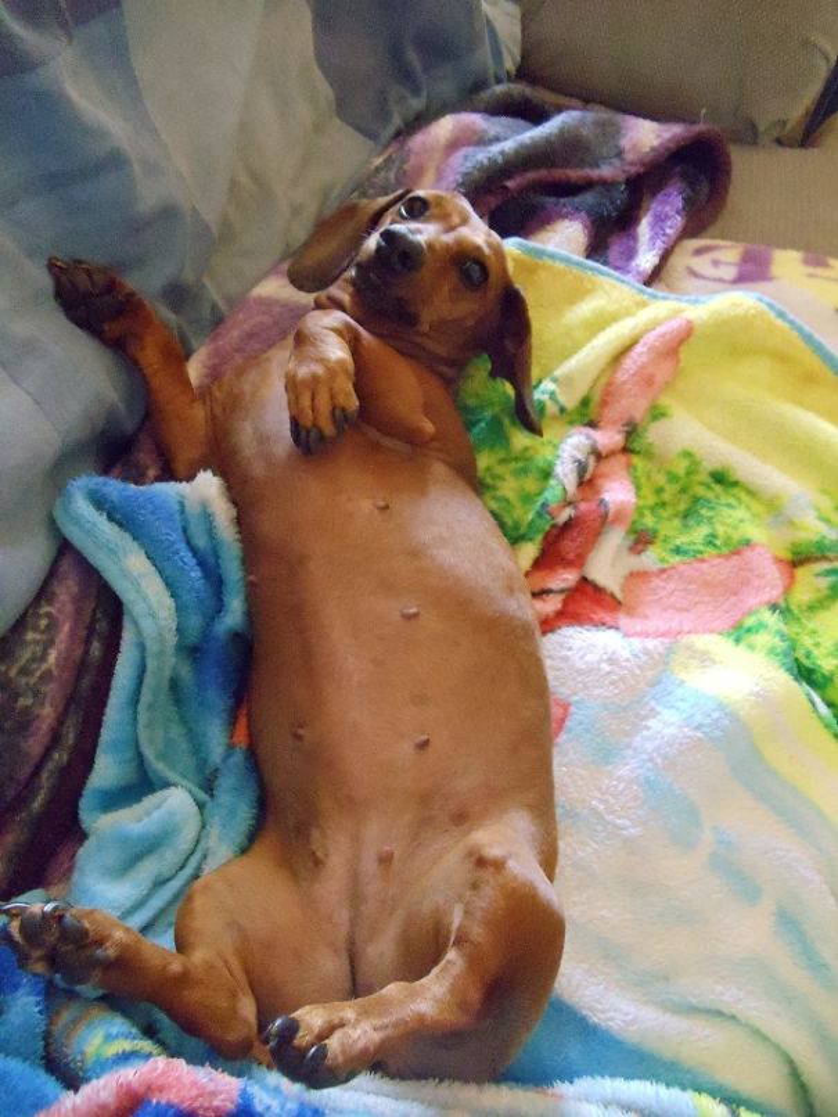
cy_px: 558
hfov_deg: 32.9
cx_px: 419
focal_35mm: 44
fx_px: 1419
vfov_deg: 42.9
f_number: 3.5
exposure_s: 1/13
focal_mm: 6
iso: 1600
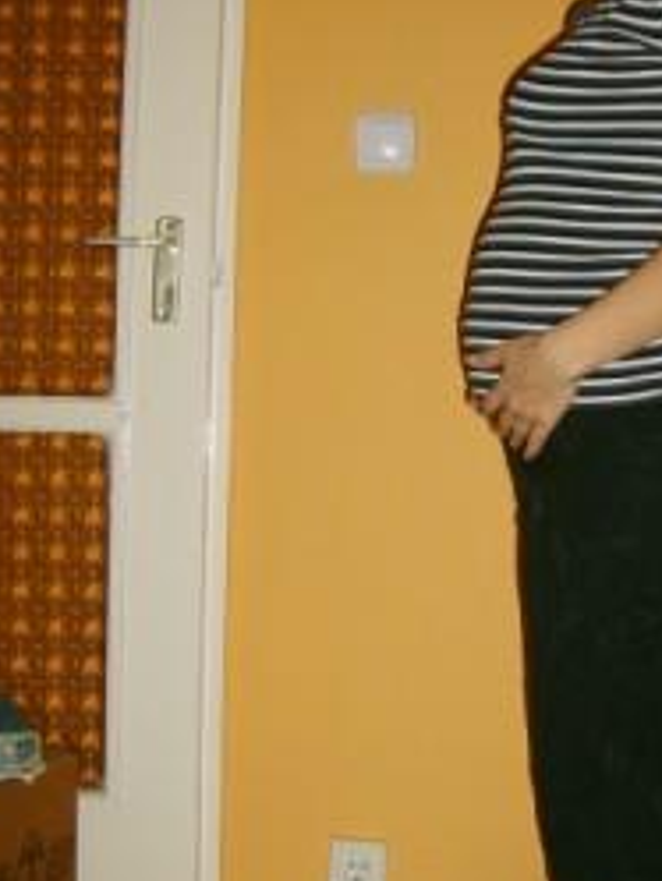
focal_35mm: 63
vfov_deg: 30.7
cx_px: 527
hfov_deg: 23.0
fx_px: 1605
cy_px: 474
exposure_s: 1/30
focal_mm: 5.8
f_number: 2.8
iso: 100
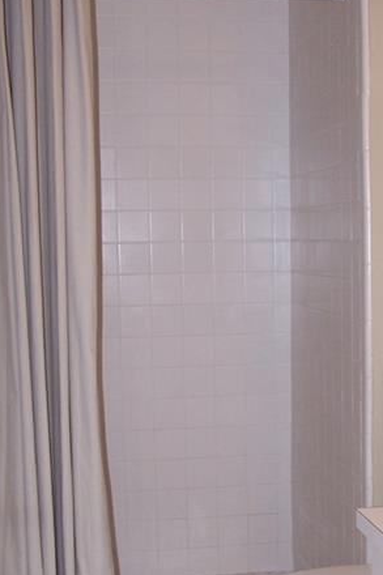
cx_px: 268
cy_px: 370
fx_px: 1102
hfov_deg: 19.6
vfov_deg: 29.1
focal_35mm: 69
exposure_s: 1/60
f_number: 2.8
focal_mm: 6.3
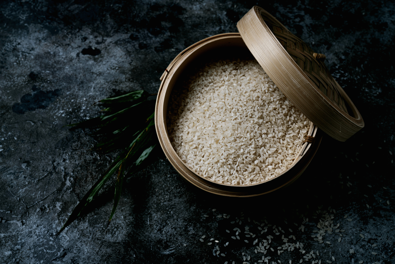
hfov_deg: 38.9
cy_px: 132
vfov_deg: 26.5
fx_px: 560
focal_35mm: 51
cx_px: 198
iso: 100
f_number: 10
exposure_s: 1/160
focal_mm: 51
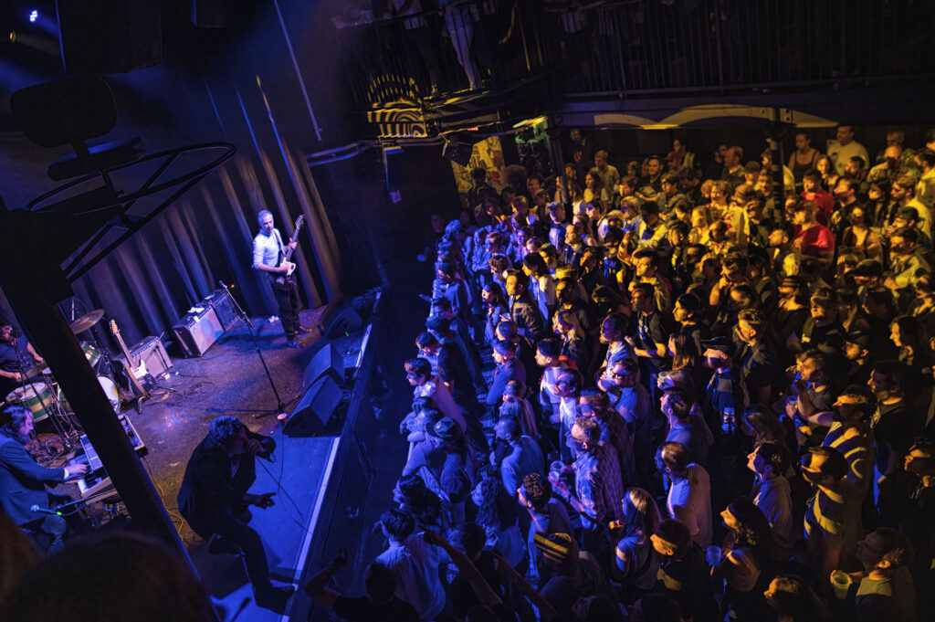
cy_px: 311
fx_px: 779
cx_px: 468
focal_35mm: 30
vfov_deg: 43.5
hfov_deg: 62.0
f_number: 2.8
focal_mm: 30
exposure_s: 1/160
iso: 2500
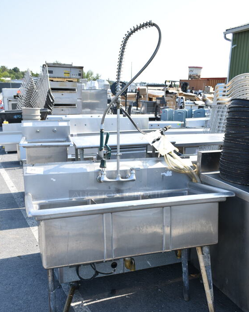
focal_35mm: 33
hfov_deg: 44.5
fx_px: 304
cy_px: 176
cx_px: 119
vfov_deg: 54.1
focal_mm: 18
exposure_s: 1/160
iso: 100
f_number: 6.3
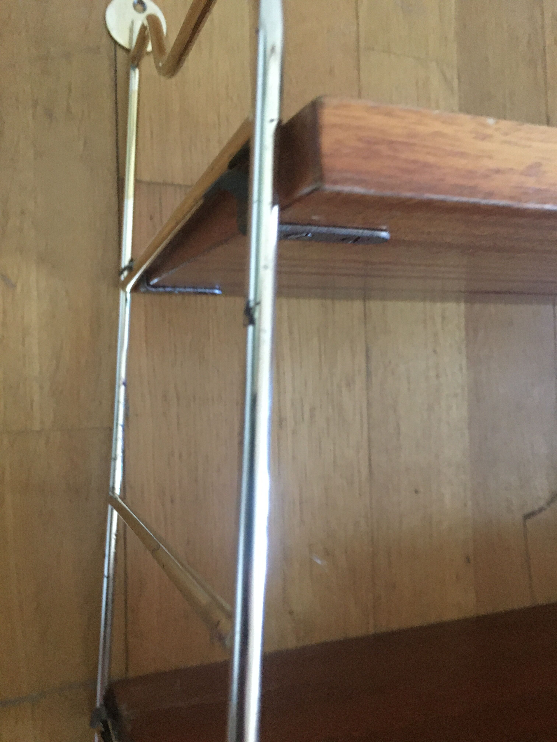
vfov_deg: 61.7
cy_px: 371
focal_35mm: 29
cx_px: 278
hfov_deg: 48.2
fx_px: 622
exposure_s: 1/17
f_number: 2.2
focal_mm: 4.15
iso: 250
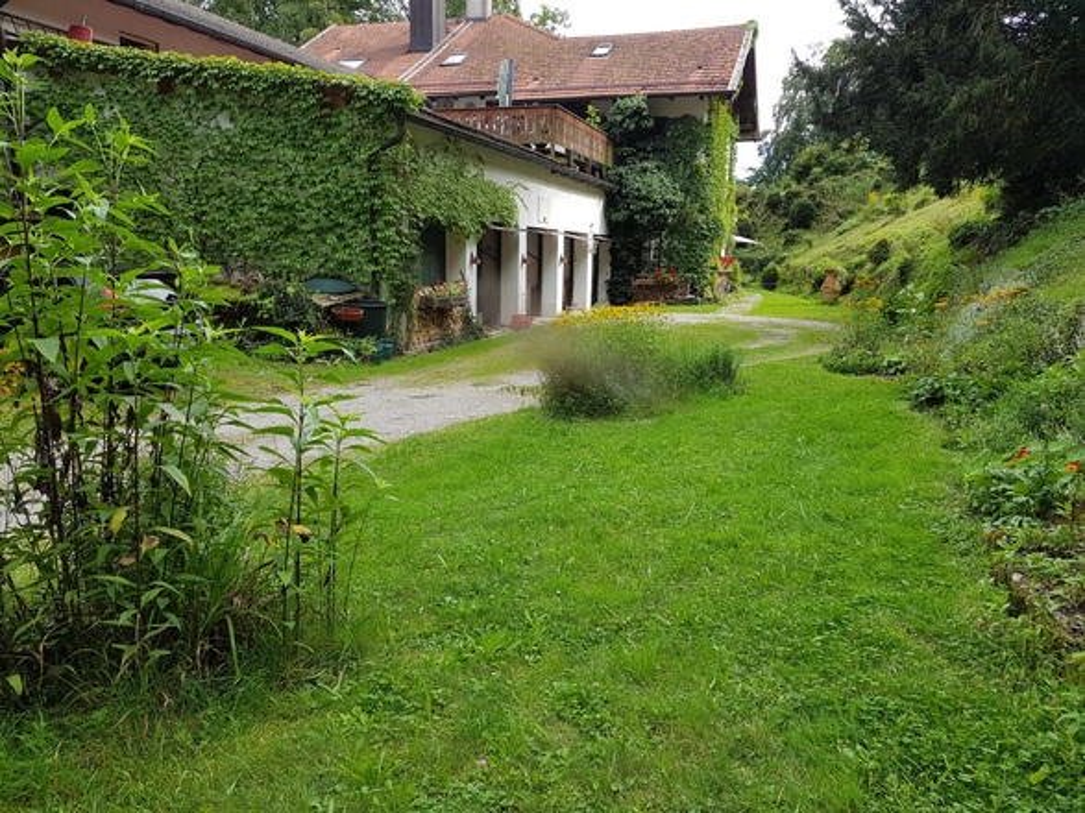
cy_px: 406
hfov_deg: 67.3
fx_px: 815
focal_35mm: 26
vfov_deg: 53.0
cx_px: 542
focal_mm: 4.2
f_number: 1.7
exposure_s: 1/458
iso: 40
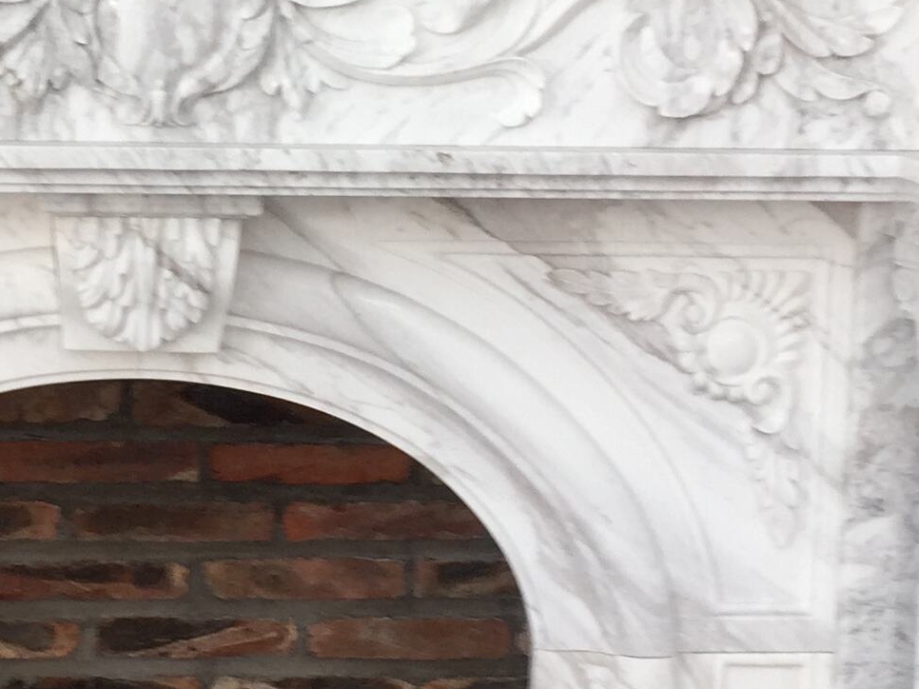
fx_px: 2601
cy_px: 305
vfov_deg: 15.1
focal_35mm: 98
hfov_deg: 19.9
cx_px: 211
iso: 40
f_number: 2.2
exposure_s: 1/50
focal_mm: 4.15
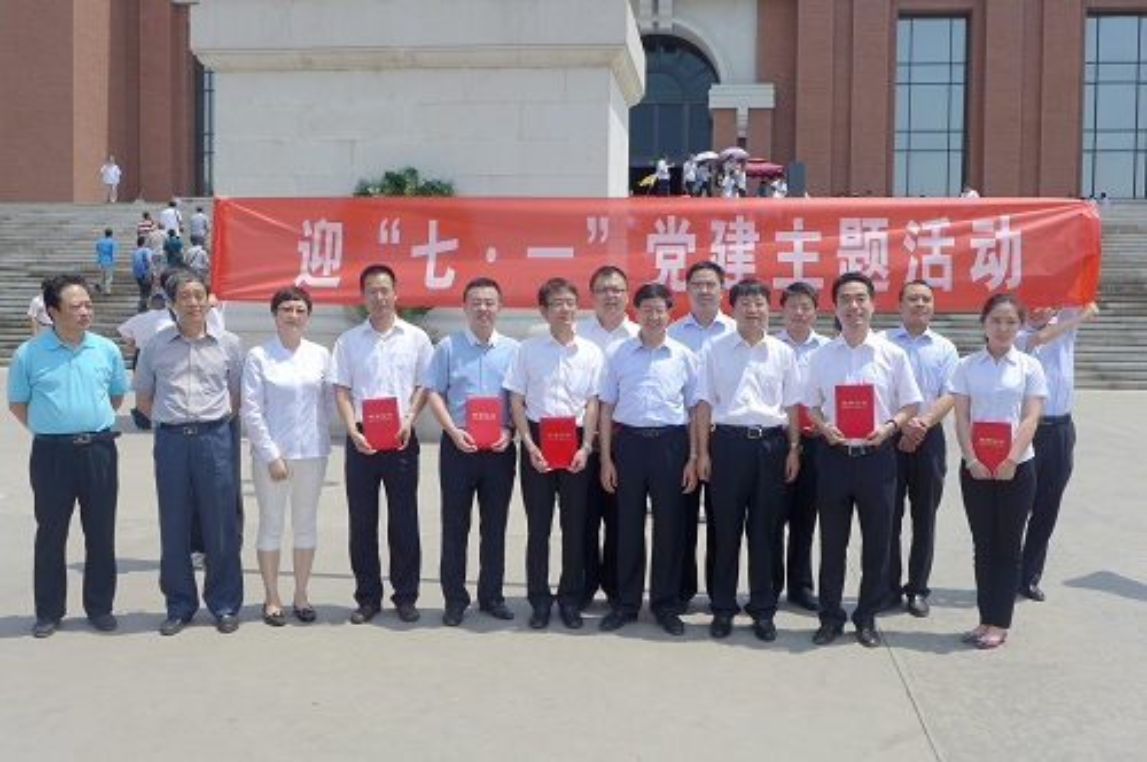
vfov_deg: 41.0
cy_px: 381
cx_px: 574
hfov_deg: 58.8
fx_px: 1018
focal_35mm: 32
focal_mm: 6.3
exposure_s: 1/1600
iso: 80
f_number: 2.8
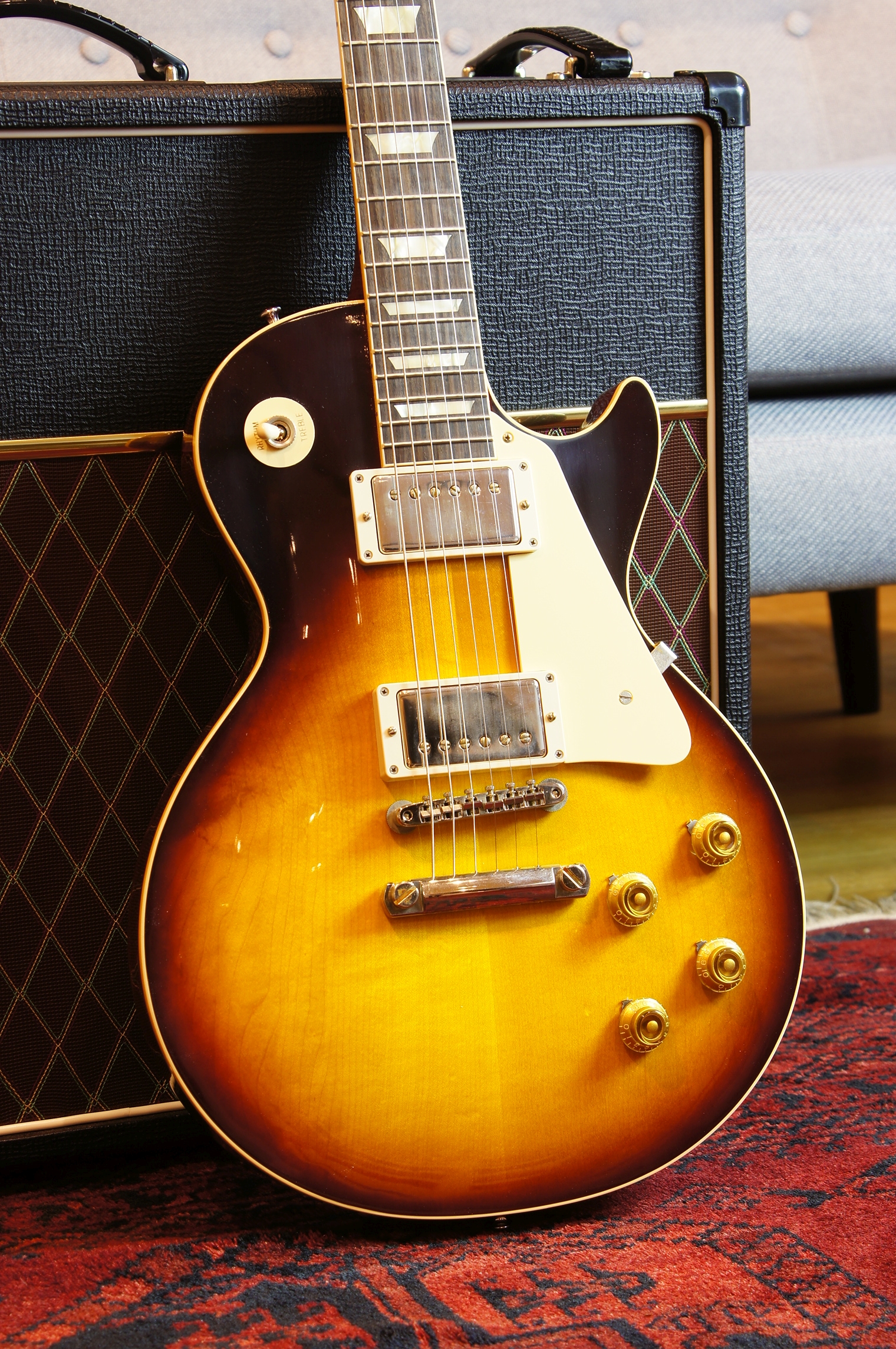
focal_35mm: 82
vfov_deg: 24.6
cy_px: 674
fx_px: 3087
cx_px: 448
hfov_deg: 16.5
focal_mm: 55
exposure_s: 1/2.5
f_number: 7.1
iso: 100
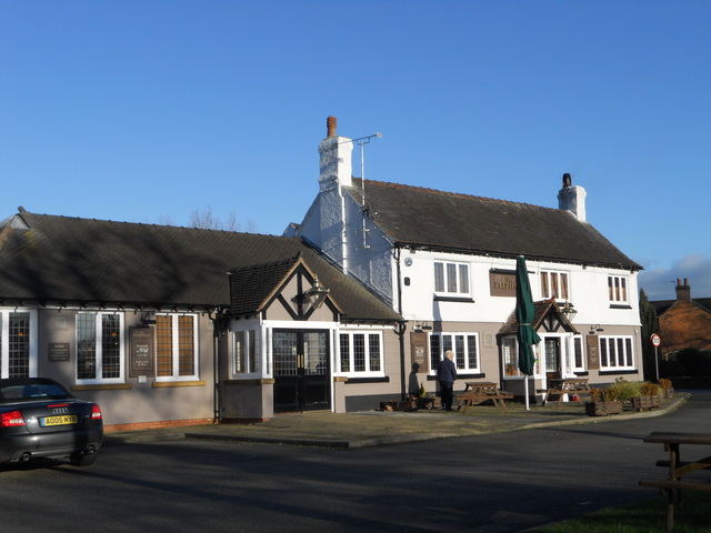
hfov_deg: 41.2
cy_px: 266
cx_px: 356
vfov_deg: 31.5
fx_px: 945
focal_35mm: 46
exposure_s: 1/800
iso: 80
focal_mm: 8.2
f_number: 4.3
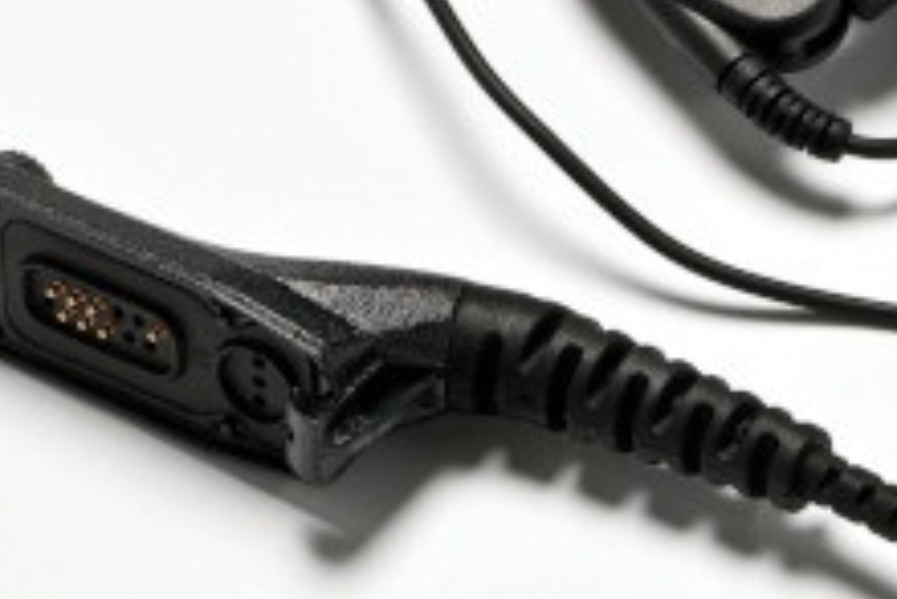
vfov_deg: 4.5
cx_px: 1113
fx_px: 7704
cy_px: 365
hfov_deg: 6.6
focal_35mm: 309
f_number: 15
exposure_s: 1/160
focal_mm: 85
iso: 100
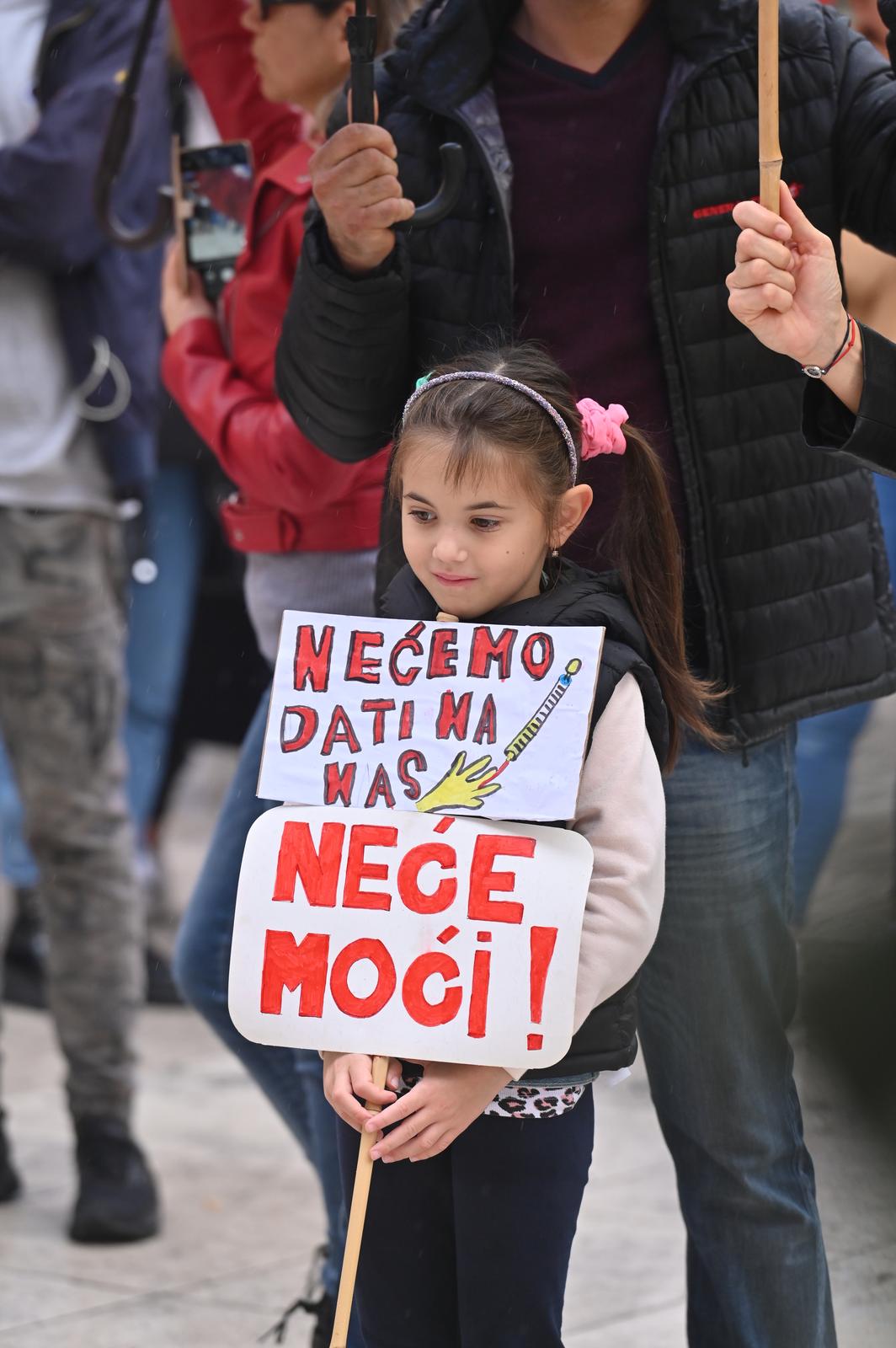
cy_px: 674
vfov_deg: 11.8
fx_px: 6544
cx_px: 448
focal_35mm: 175
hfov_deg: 7.8
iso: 800
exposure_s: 1/500
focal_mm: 175
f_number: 5.6
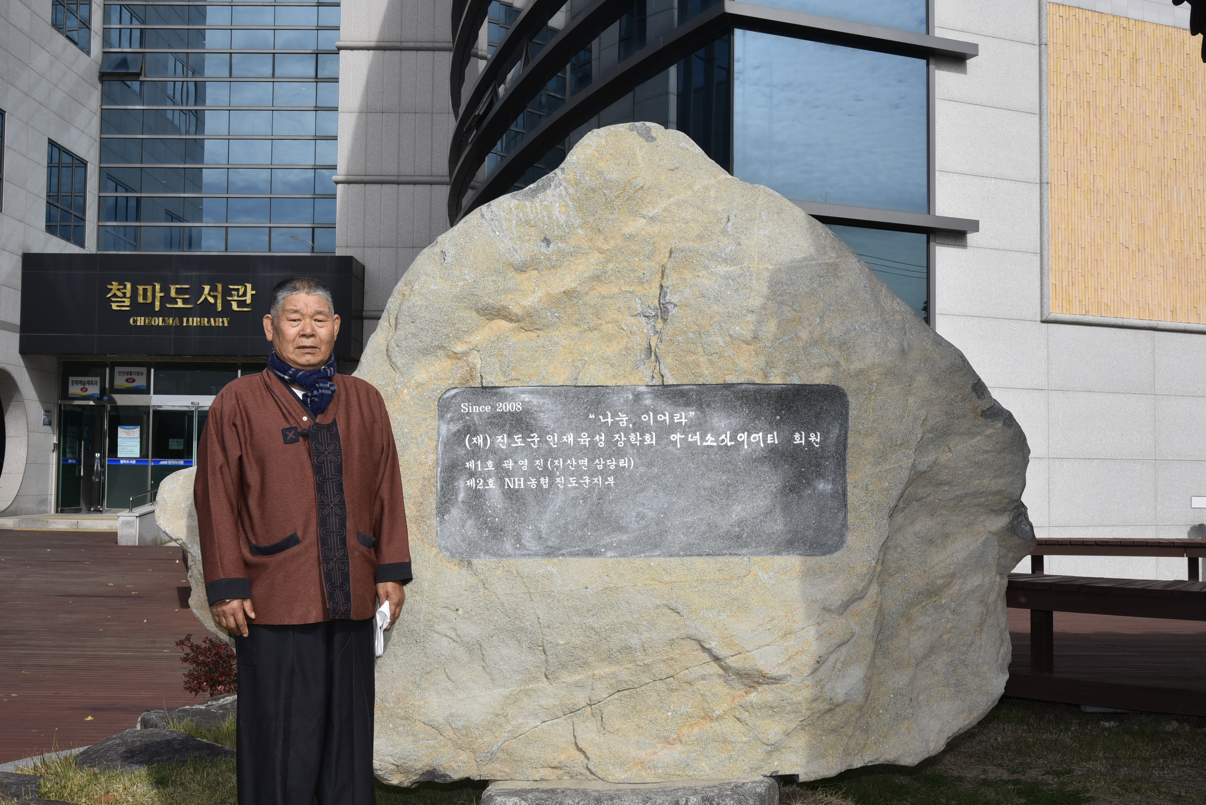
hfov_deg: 48.4
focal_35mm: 40
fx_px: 1340
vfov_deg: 33.4
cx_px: 603
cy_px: 402
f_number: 14
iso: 100
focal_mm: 40
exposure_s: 1/125
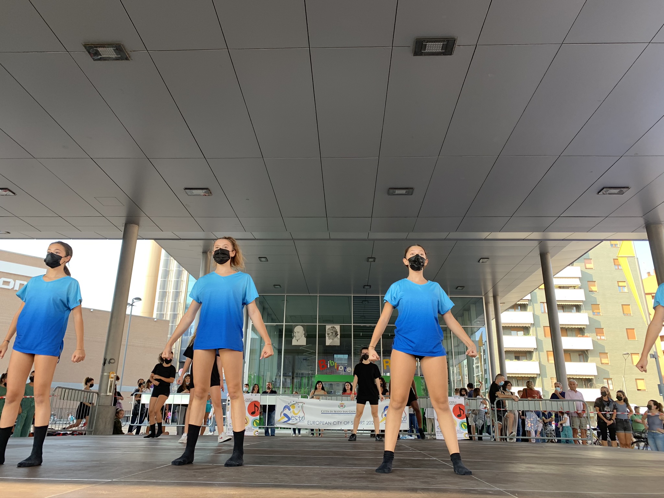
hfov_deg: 67.3
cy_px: 249
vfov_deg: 53.1
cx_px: 332
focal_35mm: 26
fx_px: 499
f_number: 1.8
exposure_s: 1/122
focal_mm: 4.25
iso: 32
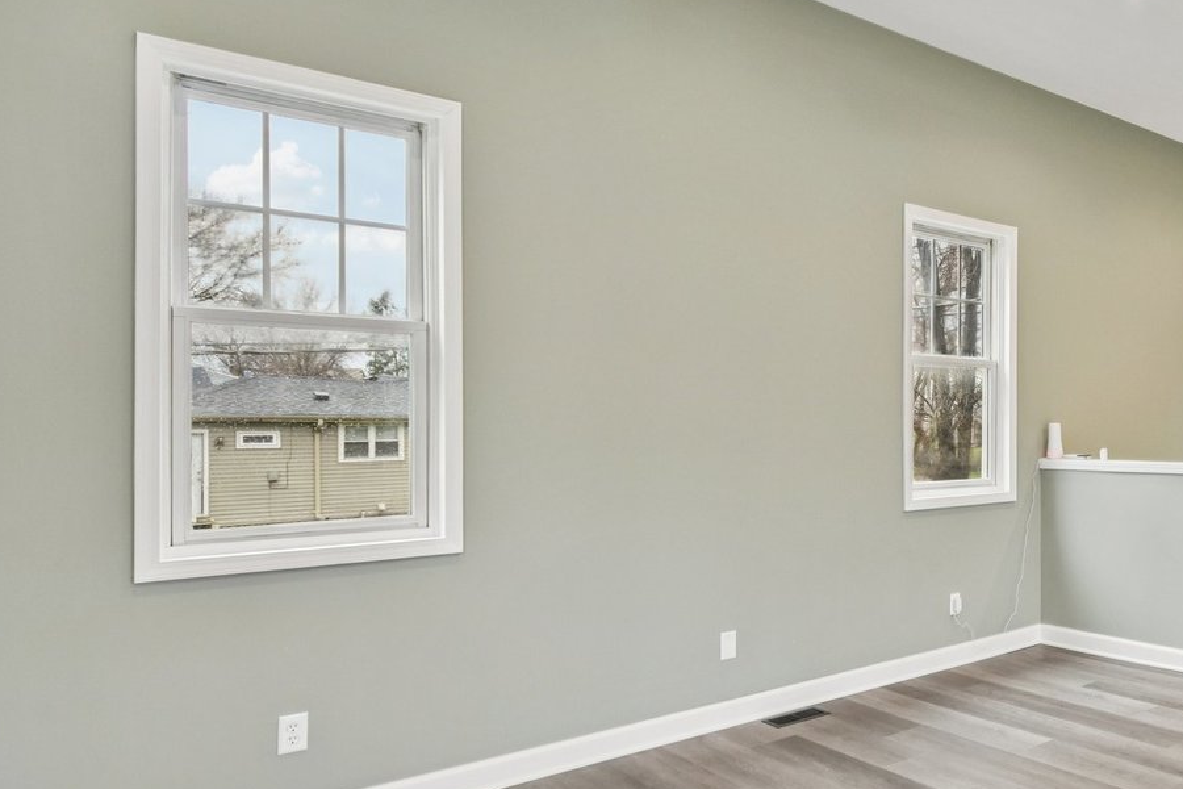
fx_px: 887
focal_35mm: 27
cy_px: 400
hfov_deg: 59.9
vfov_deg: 47.9
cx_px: 1006
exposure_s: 1/30
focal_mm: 10
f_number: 8
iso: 400
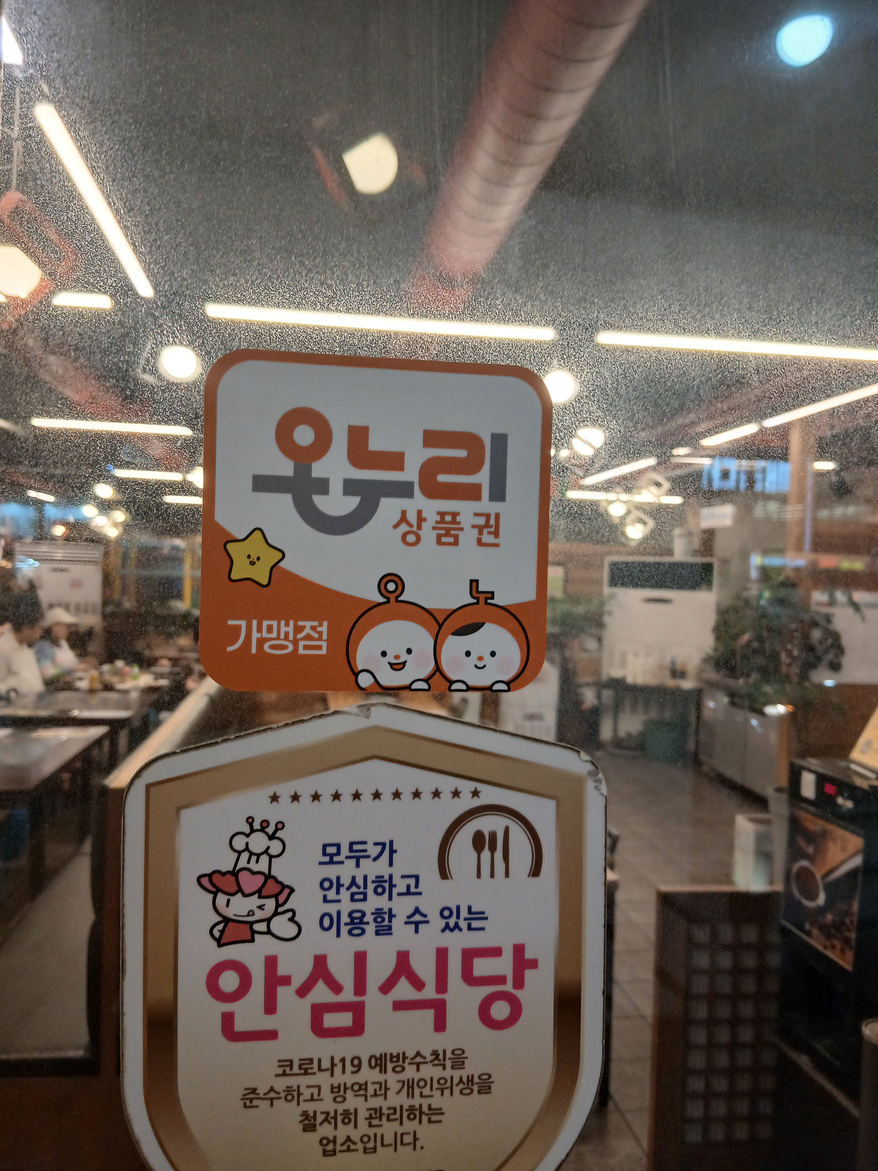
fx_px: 879
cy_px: 586
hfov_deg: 53.1
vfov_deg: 67.3
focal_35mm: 26
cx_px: 439
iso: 160
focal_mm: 3.98
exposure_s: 1/60
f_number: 1.8
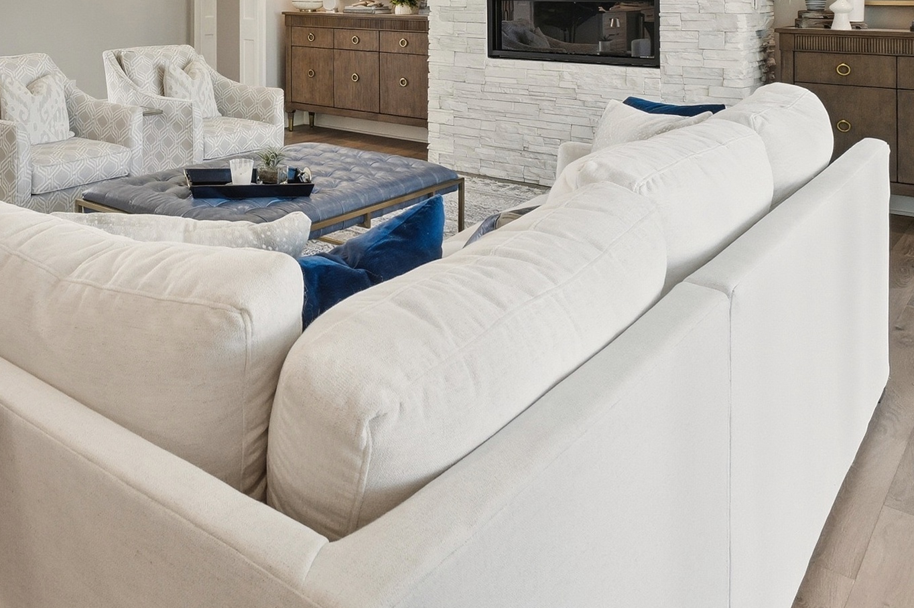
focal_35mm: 33
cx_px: 207
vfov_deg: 35.9
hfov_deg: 54.1
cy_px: -6
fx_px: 837
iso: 400
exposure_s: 1/320
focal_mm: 10
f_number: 9
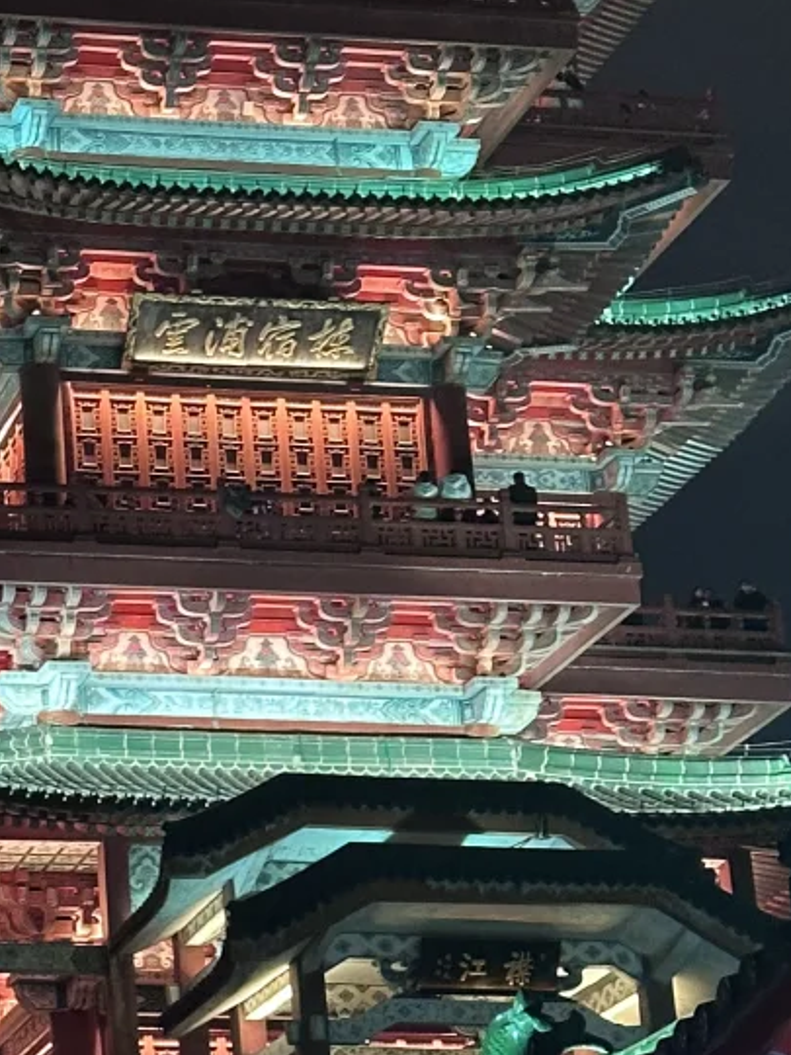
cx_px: -156
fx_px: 3900
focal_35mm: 128
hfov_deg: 11.4
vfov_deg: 15.4
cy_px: 367
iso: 250
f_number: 1.78
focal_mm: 6.86
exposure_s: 1/50
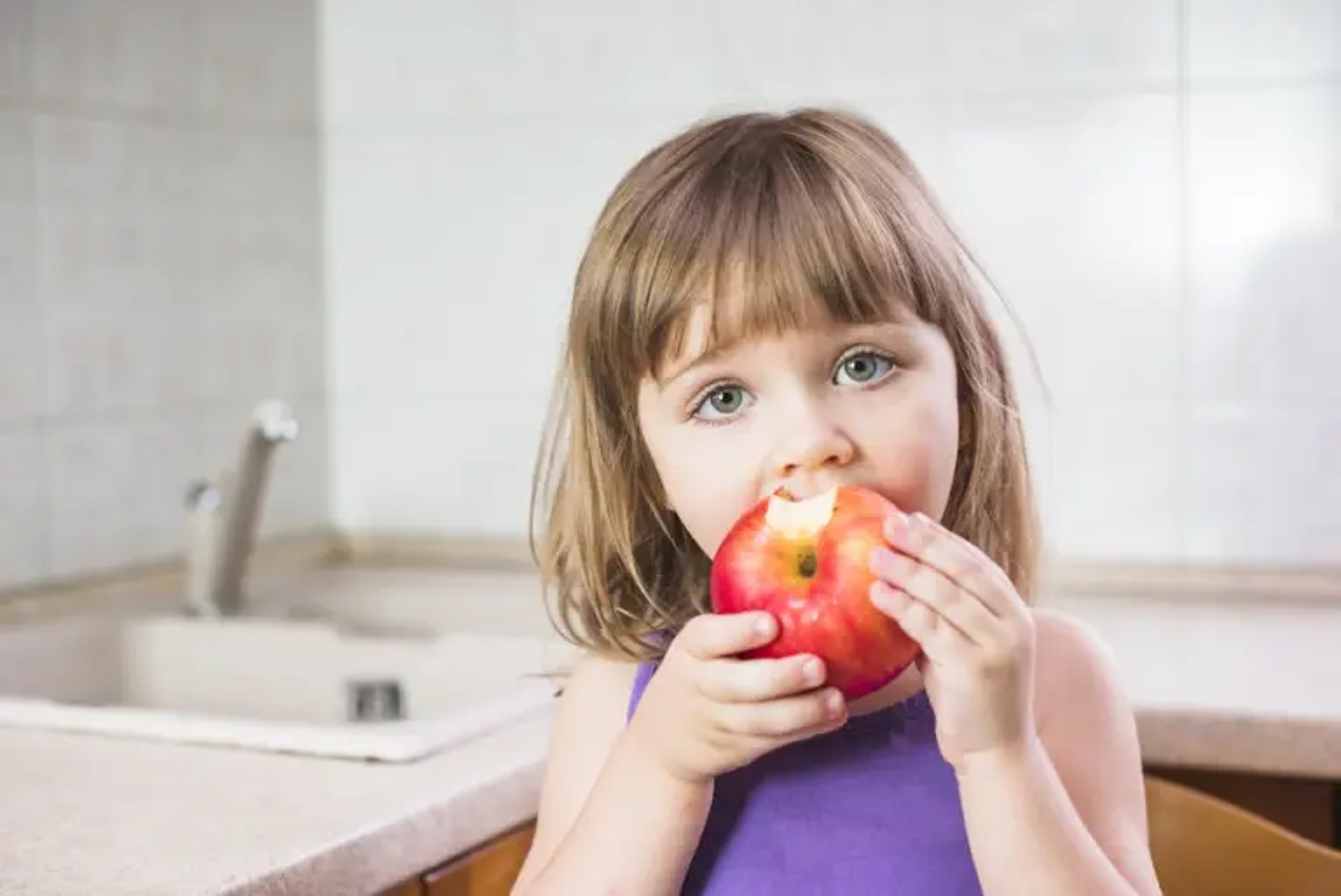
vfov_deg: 27.0
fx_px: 1863
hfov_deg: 39.6
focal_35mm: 50
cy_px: 448
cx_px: 670
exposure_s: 1/160
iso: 125
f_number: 3.2
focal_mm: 50
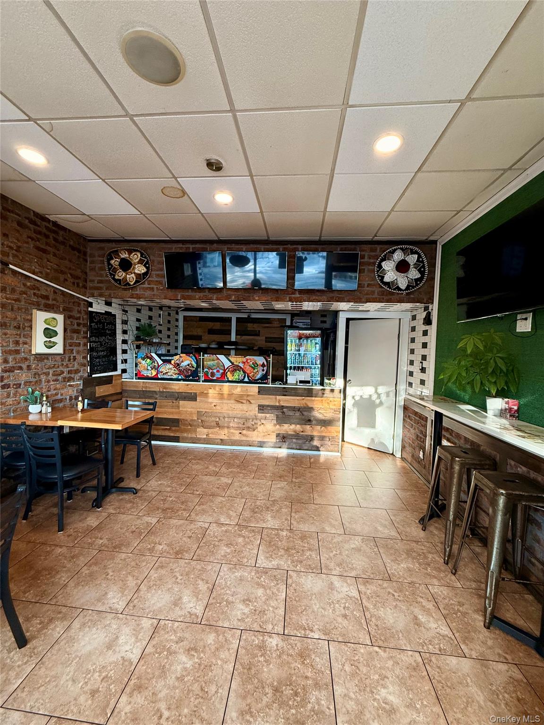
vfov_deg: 102.1
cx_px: 272
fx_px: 293
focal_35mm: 14
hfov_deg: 85.7
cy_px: 362
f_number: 2.2
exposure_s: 1/120
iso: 200
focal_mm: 2.22
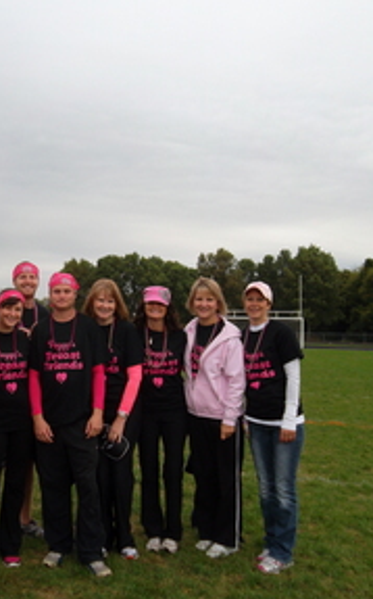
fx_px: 635
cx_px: 91
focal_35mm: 39
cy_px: 302
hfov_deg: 32.1
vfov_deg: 50.4
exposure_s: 1/60
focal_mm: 4.9
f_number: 3.5
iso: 80
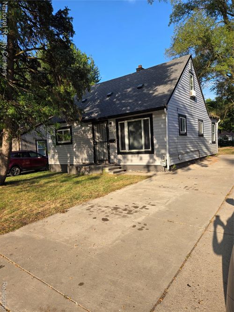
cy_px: 156
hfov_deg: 58.9
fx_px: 207
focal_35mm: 23
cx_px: 117
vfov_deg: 73.9
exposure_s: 1/754
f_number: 1.8
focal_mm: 5.4
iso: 25
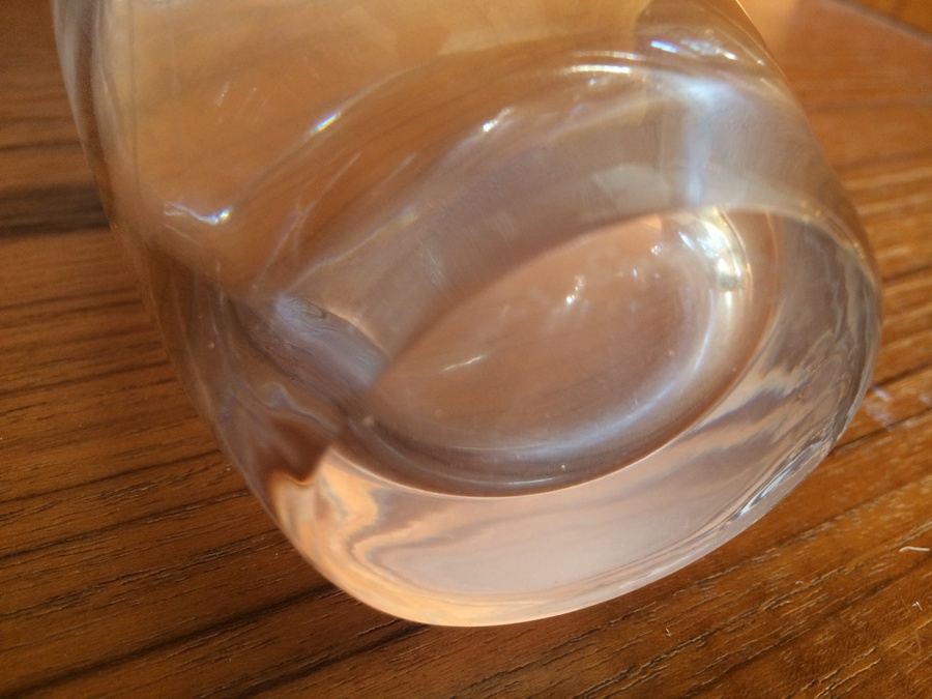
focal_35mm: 30
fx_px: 808
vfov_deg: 46.8
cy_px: 350
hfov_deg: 60.0
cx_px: 466
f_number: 2.2
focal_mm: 4.12
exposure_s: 1/30
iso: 160
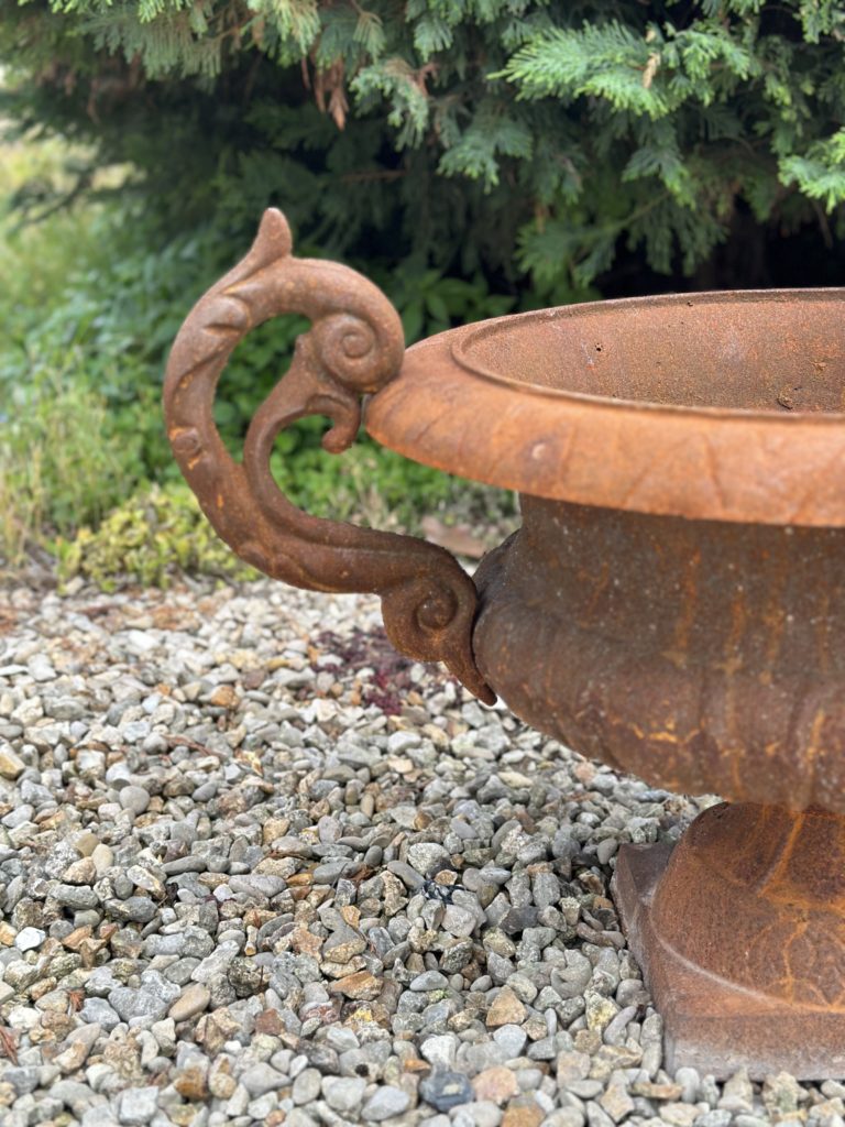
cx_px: 422
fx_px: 1562
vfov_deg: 39.7
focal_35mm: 48
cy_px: 564
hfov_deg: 30.3
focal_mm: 6.86
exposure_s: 1/894
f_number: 1.78
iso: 80
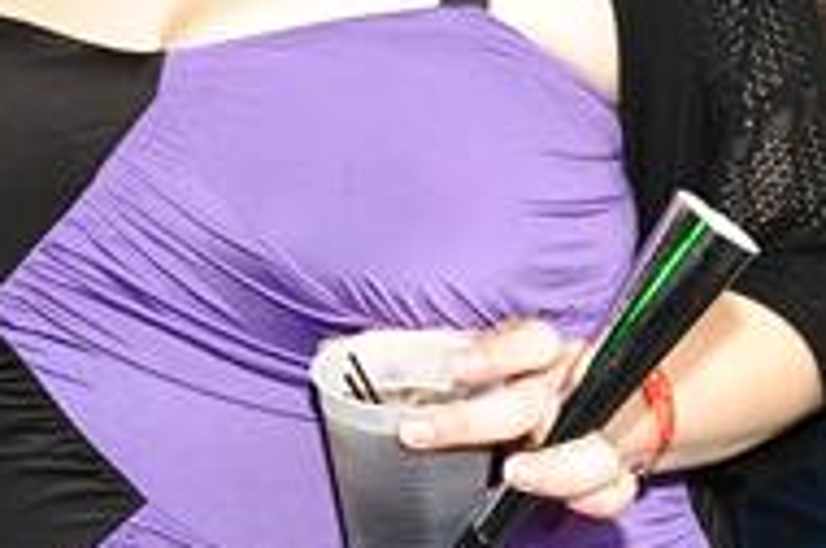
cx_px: -109
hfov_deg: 17.9
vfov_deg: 11.9
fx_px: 2520
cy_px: -226
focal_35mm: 110
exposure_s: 1/250
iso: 1100
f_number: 5.6
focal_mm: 38
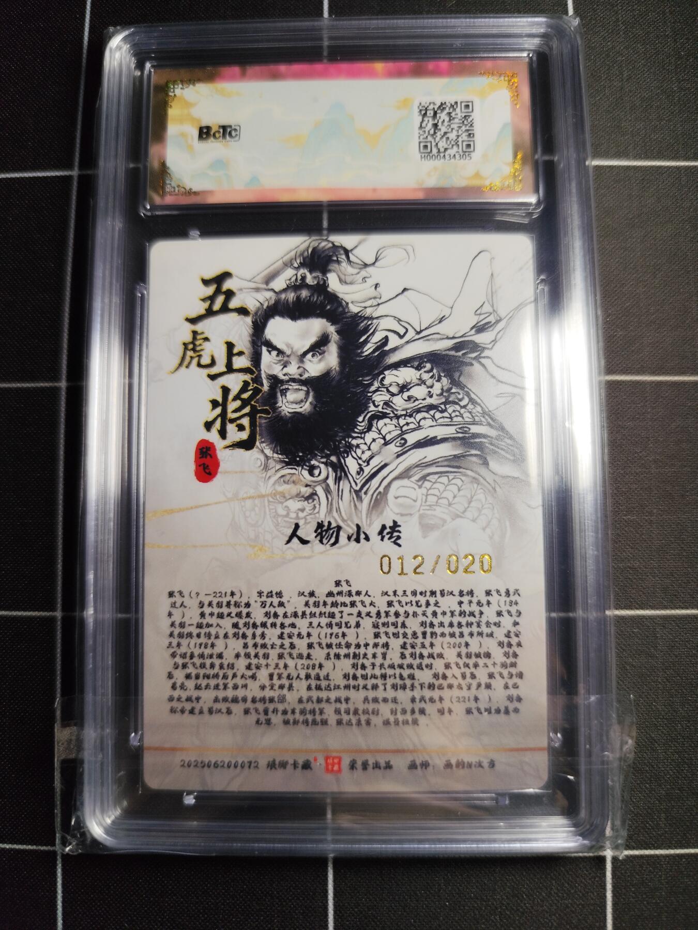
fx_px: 618
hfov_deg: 58.9
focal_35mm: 23
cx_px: 349
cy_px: 465
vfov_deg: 73.9
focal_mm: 6.14
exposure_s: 1/100
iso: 80
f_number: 1.65
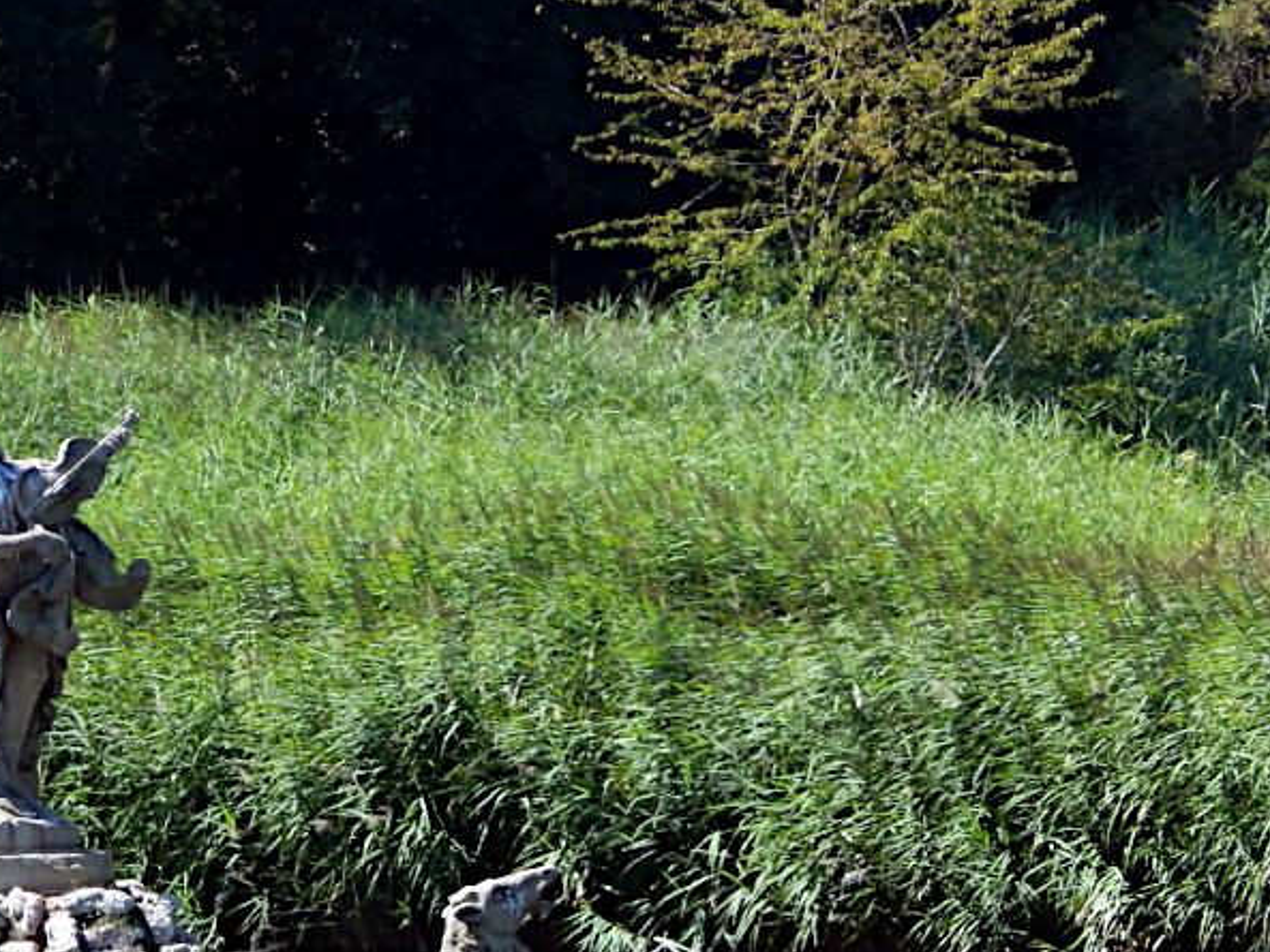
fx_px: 36953
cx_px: 173
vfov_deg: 1.5
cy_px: 836
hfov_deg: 2.0
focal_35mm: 1007
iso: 125
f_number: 5.8
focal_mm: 88.6
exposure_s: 1/250
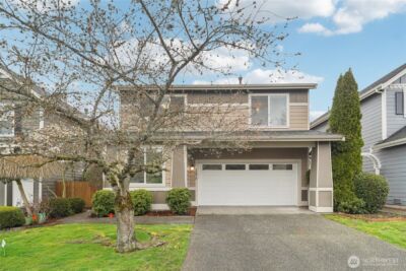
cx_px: 203
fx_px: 180
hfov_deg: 96.7
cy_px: 136
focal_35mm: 16
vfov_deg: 73.8
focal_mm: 16
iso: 1600
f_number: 8
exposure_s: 1/200
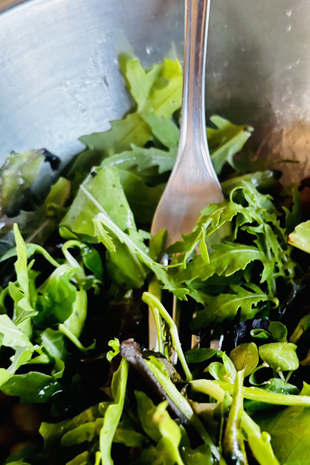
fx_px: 581
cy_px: 254
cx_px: 216
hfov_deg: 29.6
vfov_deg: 43.6
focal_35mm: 45
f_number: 1.6
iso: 640
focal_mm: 5.96
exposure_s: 1/40
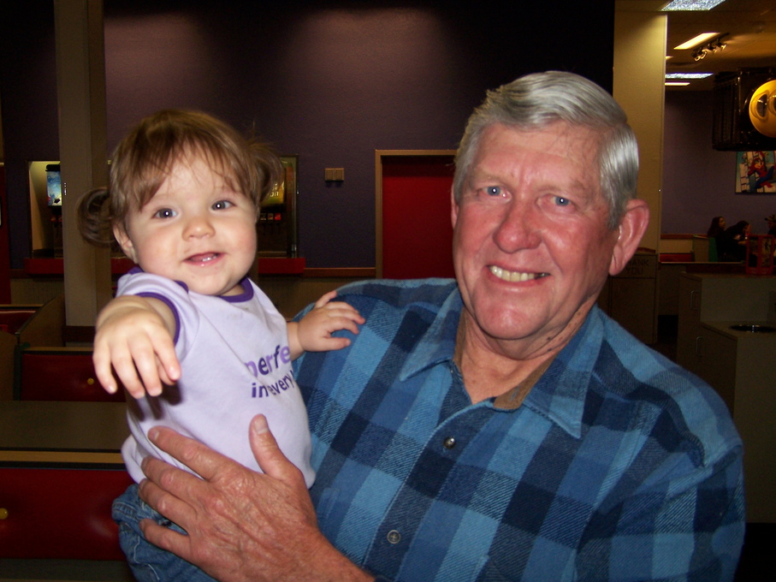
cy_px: 291
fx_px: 852
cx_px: 388
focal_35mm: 38
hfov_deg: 49.0
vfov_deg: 37.7
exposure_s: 1/60
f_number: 2.8
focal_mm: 6.3
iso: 140
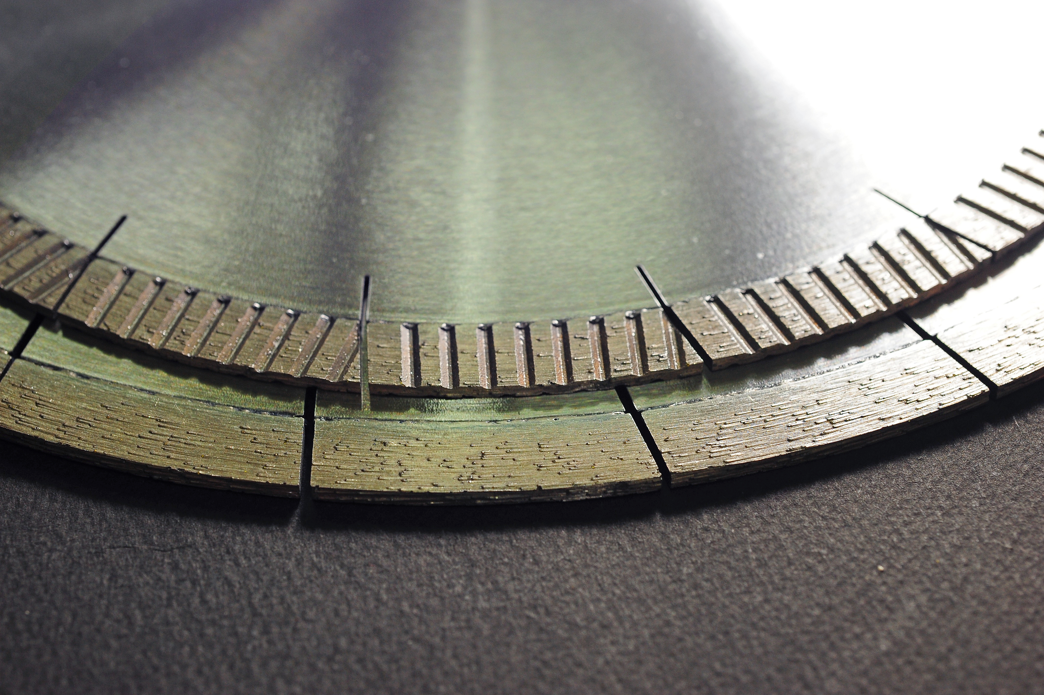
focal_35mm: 60
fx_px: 1739
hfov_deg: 33.4
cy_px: 348
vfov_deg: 22.6
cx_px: 522
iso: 1000
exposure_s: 1/100
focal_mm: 60
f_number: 8
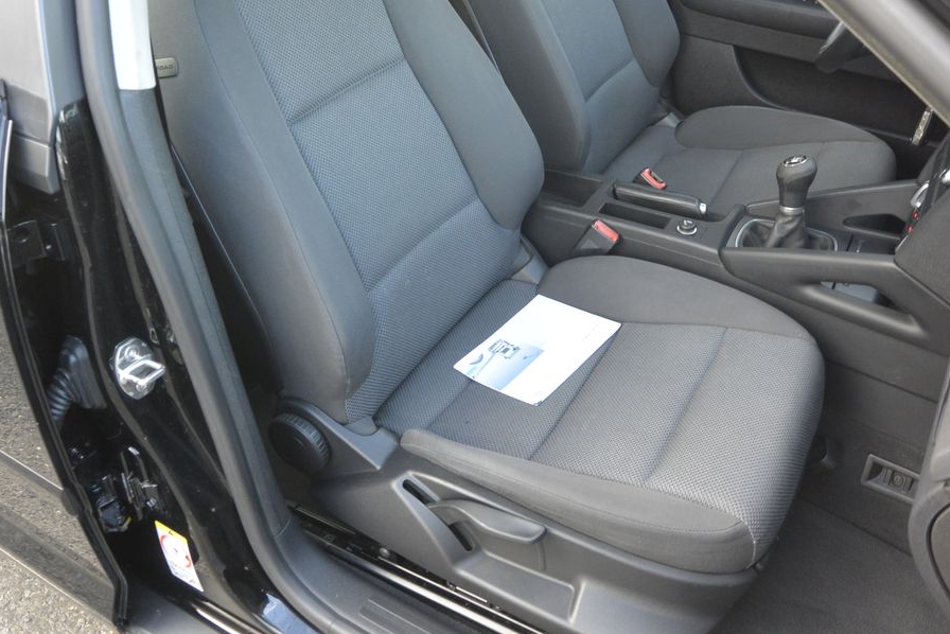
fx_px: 845
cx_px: 455
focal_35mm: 32
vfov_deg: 41.1
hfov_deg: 58.7
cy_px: 278
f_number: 3.5
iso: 500
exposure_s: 1/60
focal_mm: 10.7
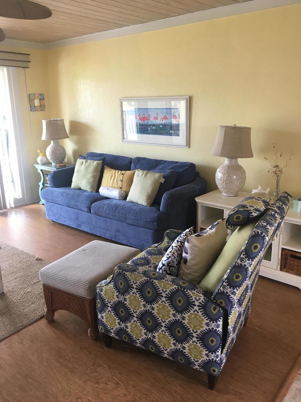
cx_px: 150
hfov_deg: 48.2
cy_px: 201
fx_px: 336
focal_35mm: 29
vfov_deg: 61.7
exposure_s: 1/30
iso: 64
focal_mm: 4.15
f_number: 2.2
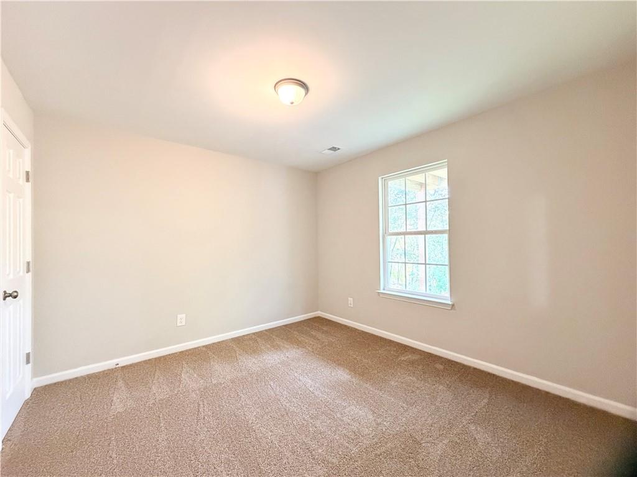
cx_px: 318
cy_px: 238
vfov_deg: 85.7
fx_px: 258
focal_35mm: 14
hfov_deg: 102.1
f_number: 2.2
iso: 640
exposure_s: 1/60
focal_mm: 2.22
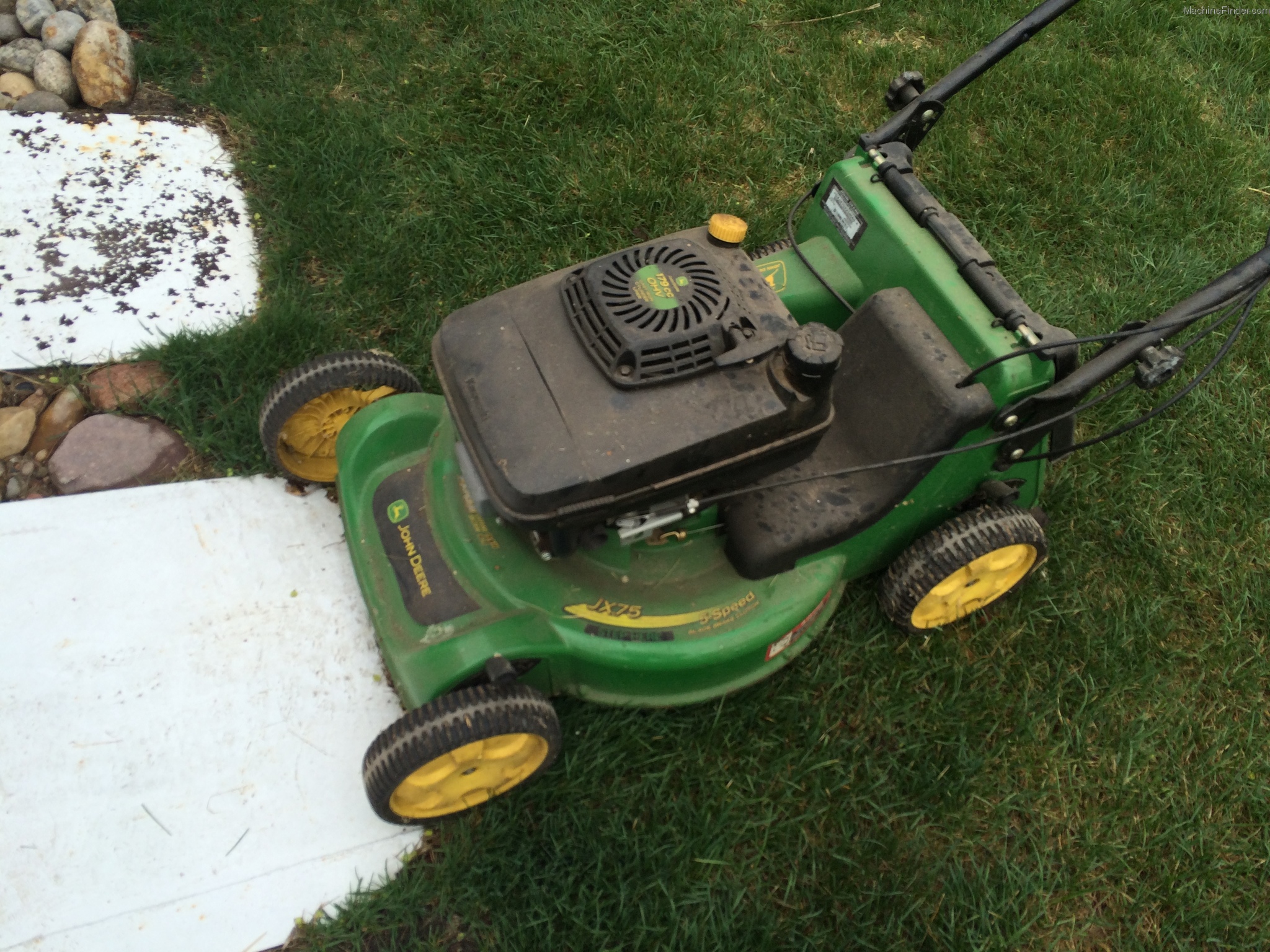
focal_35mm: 29
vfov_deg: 48.2
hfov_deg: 61.7
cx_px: 635
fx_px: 1064
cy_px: 476
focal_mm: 4.15
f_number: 2.2
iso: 32
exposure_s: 1/519
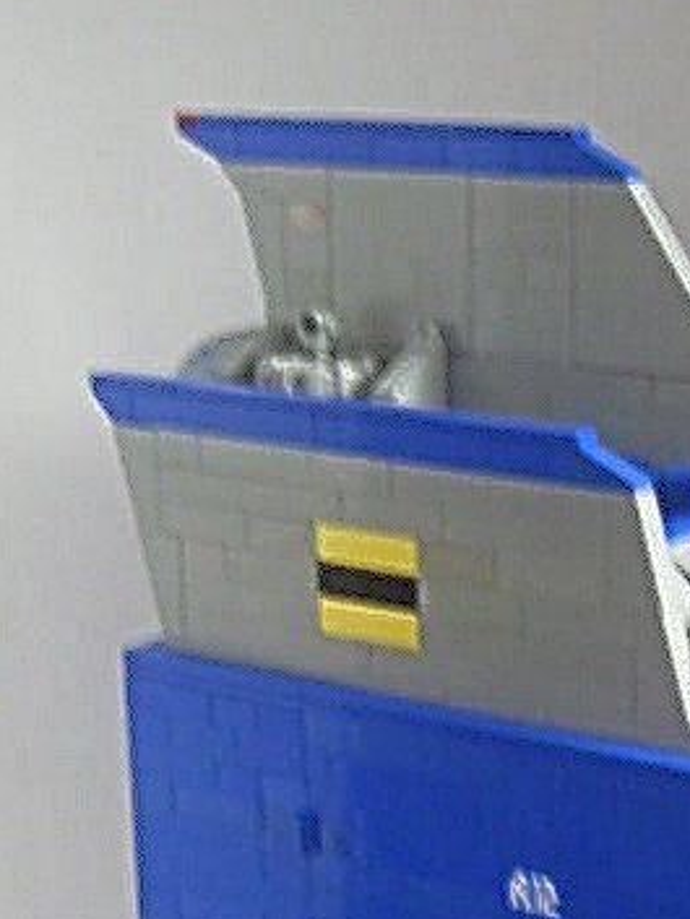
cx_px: 523
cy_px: 643
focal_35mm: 86
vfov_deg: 22.6
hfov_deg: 17.1
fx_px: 2284
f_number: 2.8
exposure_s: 1/4
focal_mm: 7.8
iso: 100
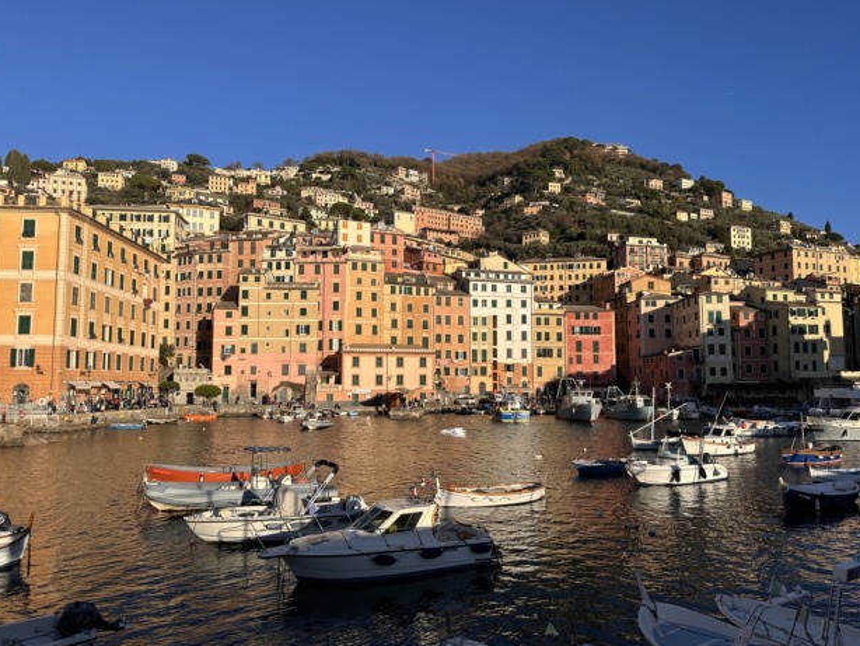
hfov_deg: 69.4
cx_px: 431
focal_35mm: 25
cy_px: 334
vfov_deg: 54.9
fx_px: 621
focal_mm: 6.86
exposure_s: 1/5848
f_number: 1.78
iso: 80
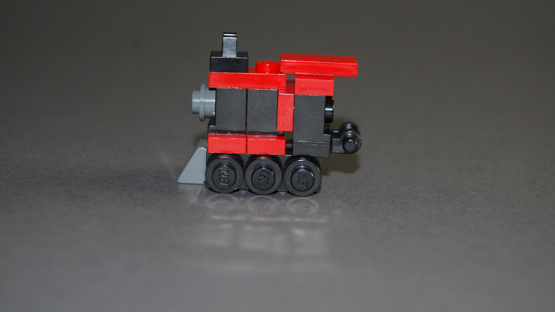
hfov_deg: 24.6
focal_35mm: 87
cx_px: 278
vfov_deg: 14.0
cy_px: 128
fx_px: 1273
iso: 400
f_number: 5.6
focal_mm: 55
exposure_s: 1/60
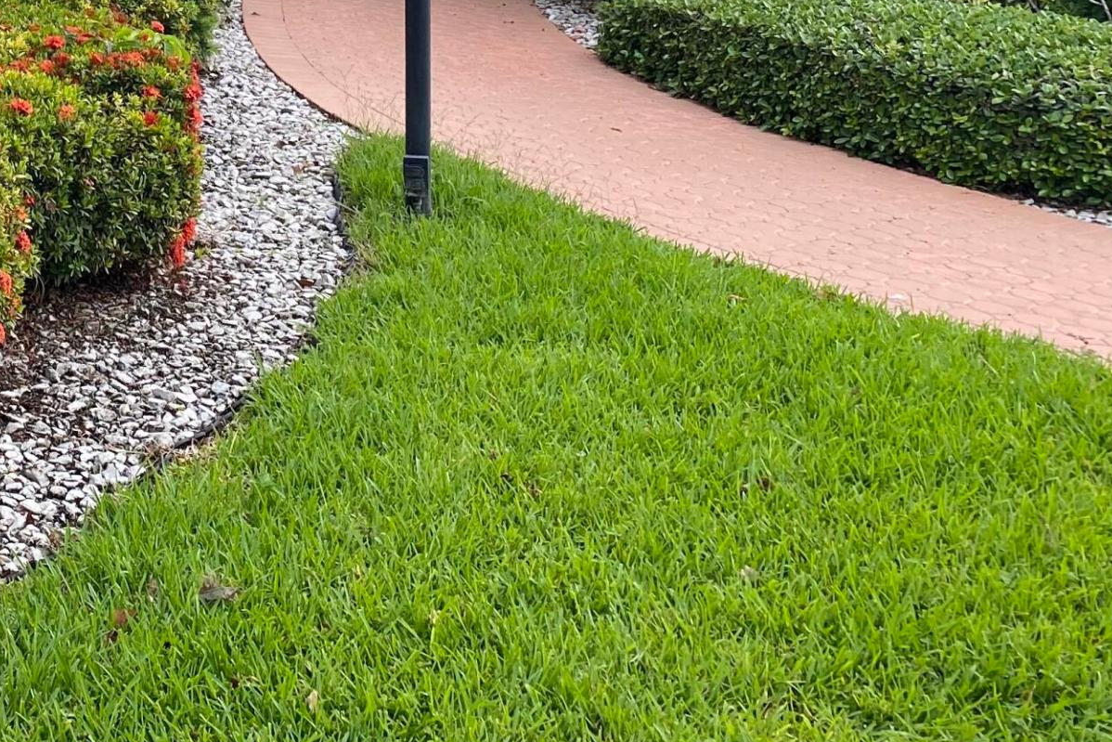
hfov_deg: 28.4
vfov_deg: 19.2
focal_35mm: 65
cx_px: -80
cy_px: -238
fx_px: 2008
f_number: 1.8
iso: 32
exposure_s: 1/276
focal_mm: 4.25
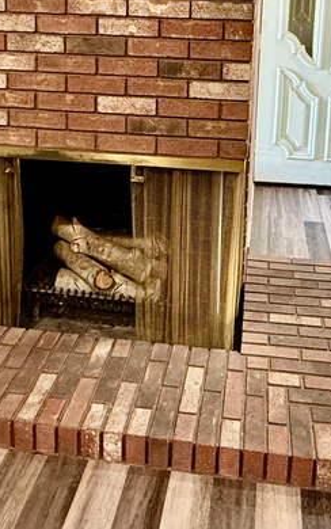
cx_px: 210
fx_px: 562
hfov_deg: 32.6
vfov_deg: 46.5
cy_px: 75
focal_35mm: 39
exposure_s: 1/60
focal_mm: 2.22
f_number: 2.2
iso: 250
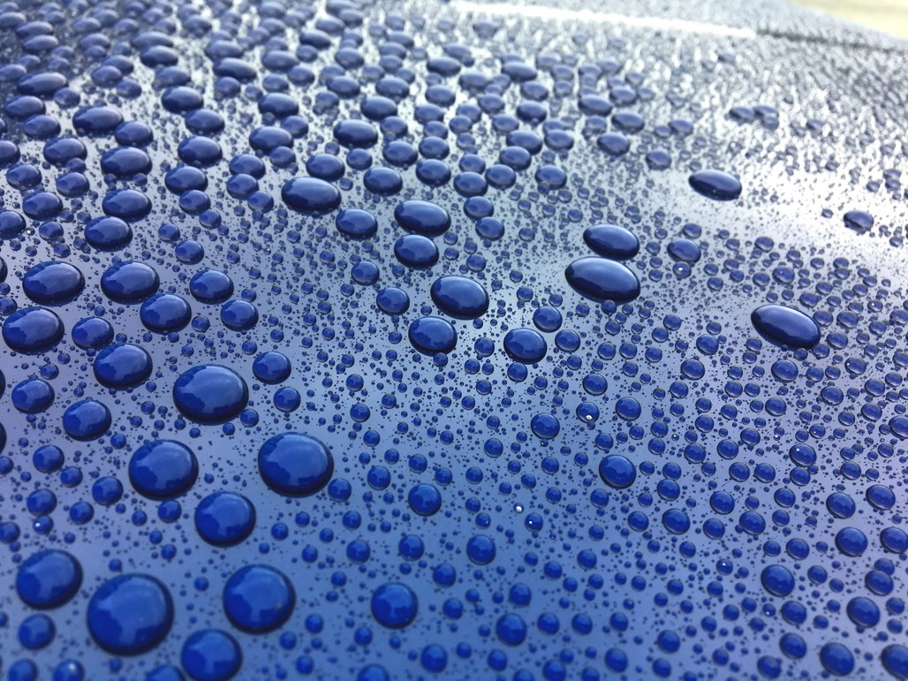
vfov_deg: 48.2
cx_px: 454
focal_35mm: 29
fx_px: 761
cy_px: 340
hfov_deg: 61.7
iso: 25
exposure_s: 1/100
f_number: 2.2
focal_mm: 4.15
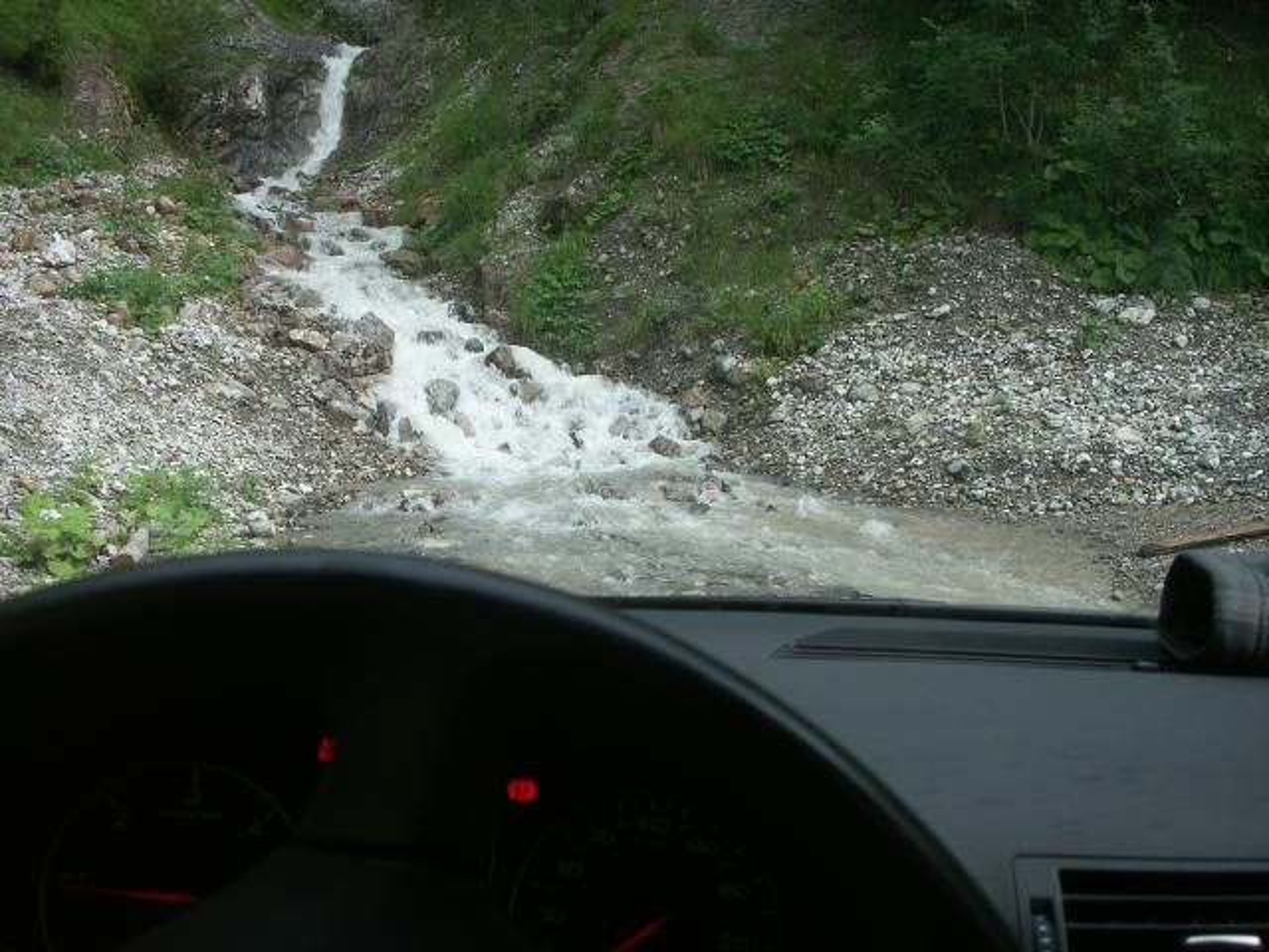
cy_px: 476
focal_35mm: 37
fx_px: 1356
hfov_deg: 50.1
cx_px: 634
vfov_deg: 38.7
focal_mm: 7.7
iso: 50
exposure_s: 1/60
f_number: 3.5
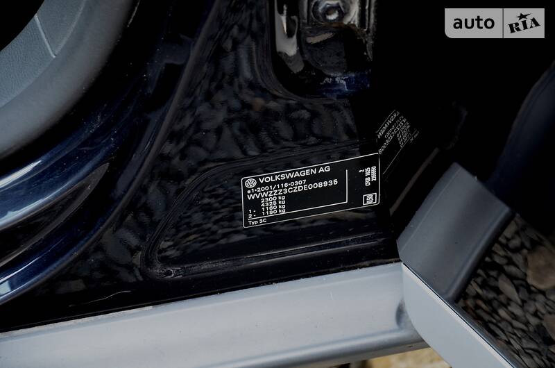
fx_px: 2423
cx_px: 278
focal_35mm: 158
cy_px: 184
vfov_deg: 8.7
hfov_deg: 13.1
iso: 800
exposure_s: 1/40
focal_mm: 105
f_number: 5.6
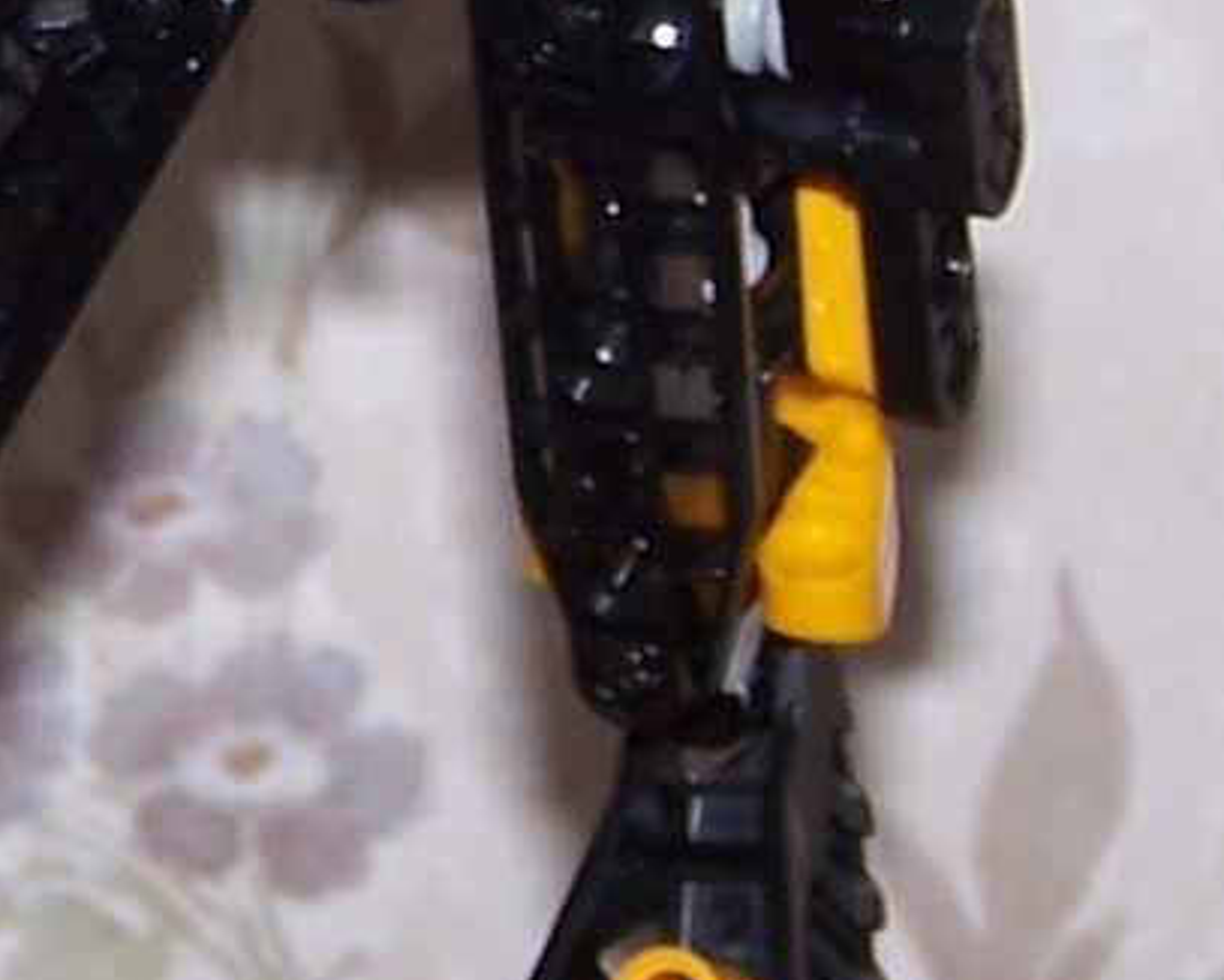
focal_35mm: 210
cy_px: 15
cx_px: 211
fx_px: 7611
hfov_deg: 9.2
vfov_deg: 7.3
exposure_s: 1/60
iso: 80
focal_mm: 6.3
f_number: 2.8
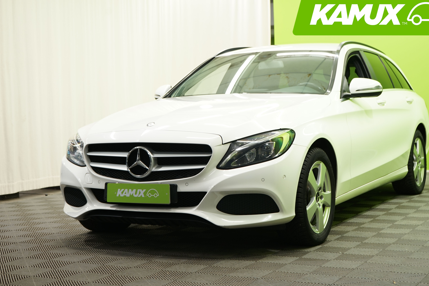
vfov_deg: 21.6
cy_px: 139
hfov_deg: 31.9
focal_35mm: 63
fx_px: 751
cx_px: 232
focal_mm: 56
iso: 250
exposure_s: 1/13
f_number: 5
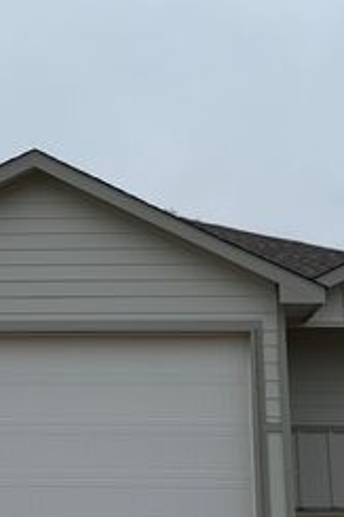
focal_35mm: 51
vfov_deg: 38.9
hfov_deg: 26.4
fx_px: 732
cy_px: 231
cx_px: 152
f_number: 1.78
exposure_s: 1/3759
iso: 80
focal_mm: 6.76
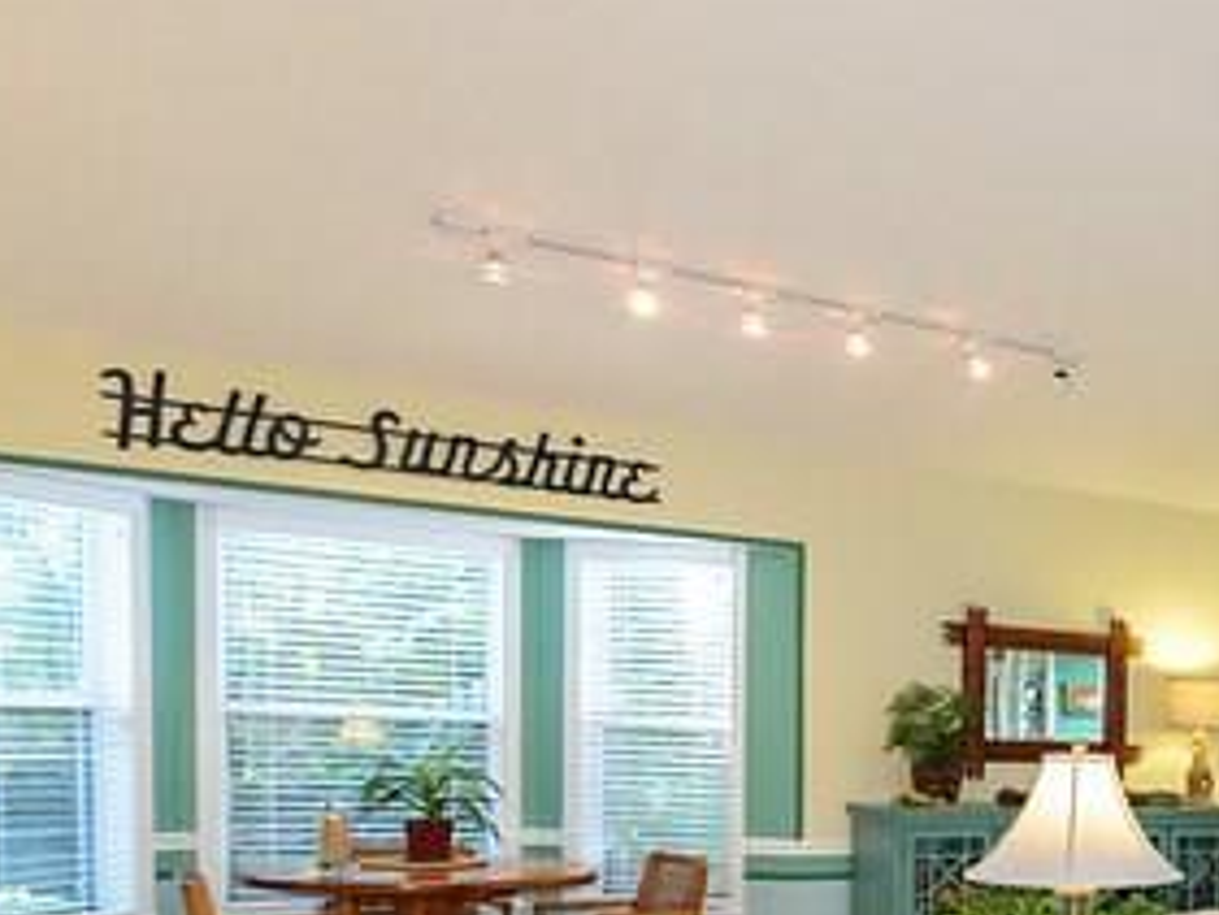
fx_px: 1480
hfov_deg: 31.3
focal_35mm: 42
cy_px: 841
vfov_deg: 32.5
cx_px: 1679
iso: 320
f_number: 5.6
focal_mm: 12
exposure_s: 1/40
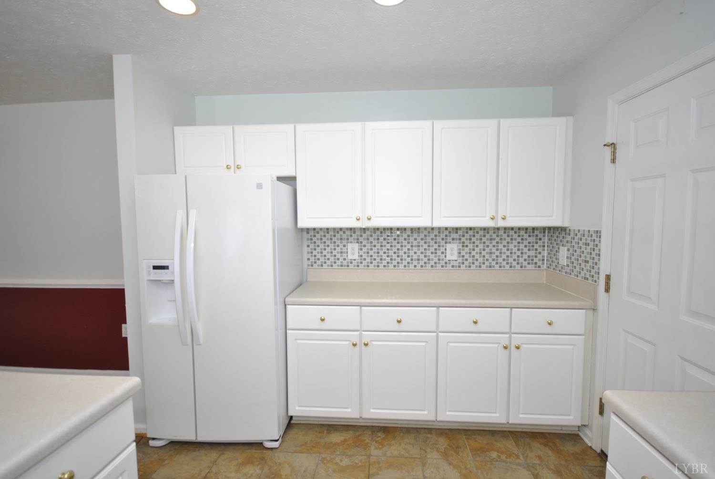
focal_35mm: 15
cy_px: 240
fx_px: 298
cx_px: 358
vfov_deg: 77.5
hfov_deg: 100.3
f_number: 4
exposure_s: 1/30
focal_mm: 10
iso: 250
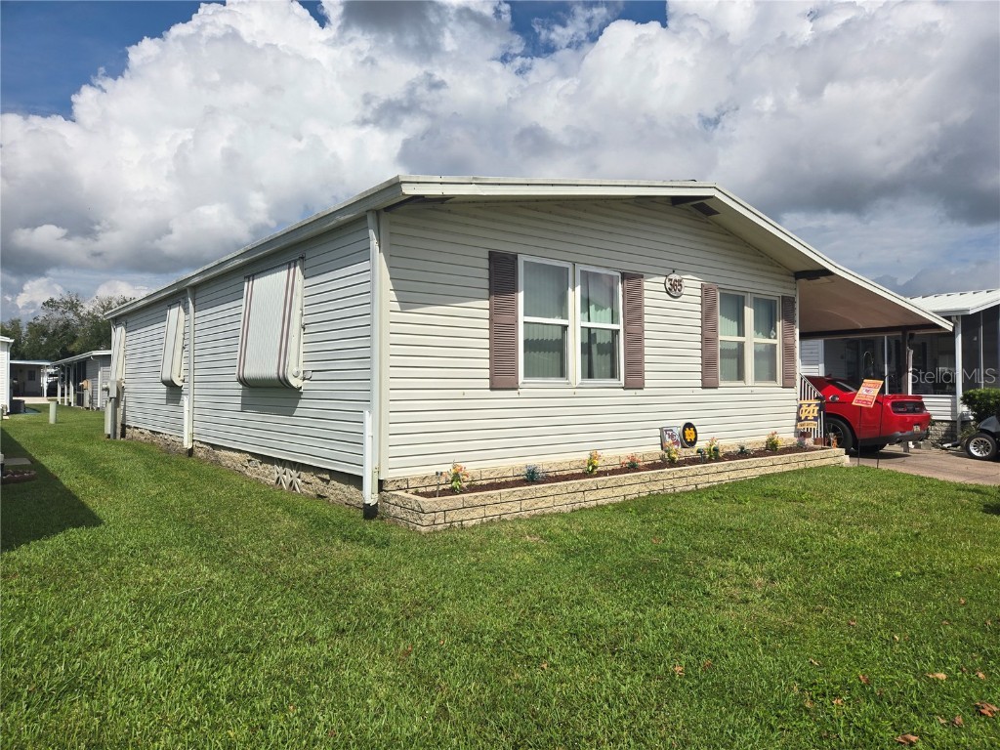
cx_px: 500
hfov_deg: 73.9
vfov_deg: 58.9
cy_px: 375
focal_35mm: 23
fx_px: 664
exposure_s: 1/3913
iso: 25
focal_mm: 5.4
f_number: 1.8
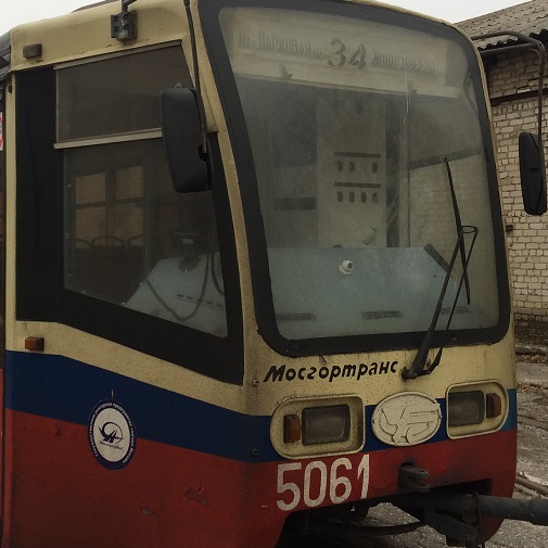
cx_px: 194
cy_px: 251
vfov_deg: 32.8
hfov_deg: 32.6
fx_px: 931
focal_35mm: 52
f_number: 2.2
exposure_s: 1/204
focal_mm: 4.15
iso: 32
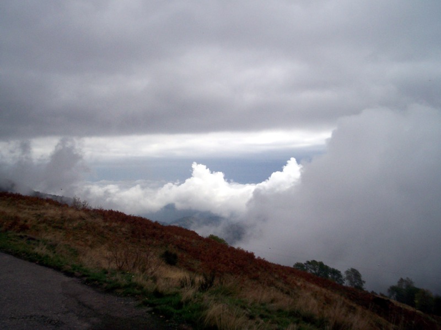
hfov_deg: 51.4
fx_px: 459
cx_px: 220
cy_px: 165
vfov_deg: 39.7
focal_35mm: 36
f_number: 4.5
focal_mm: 5.9
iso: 100
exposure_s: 1/919
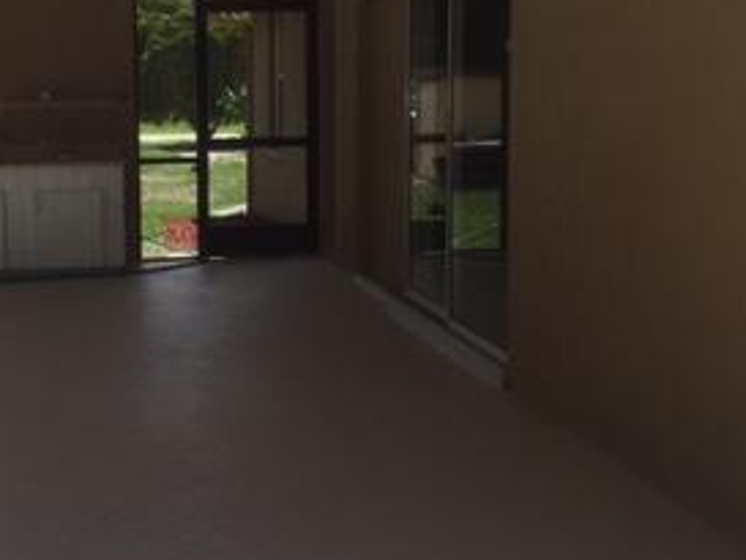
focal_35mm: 68
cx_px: 213
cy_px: 249
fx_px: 1466
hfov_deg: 28.2
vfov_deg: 21.6
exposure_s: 1/1041
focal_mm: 4.15
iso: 32
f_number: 2.2
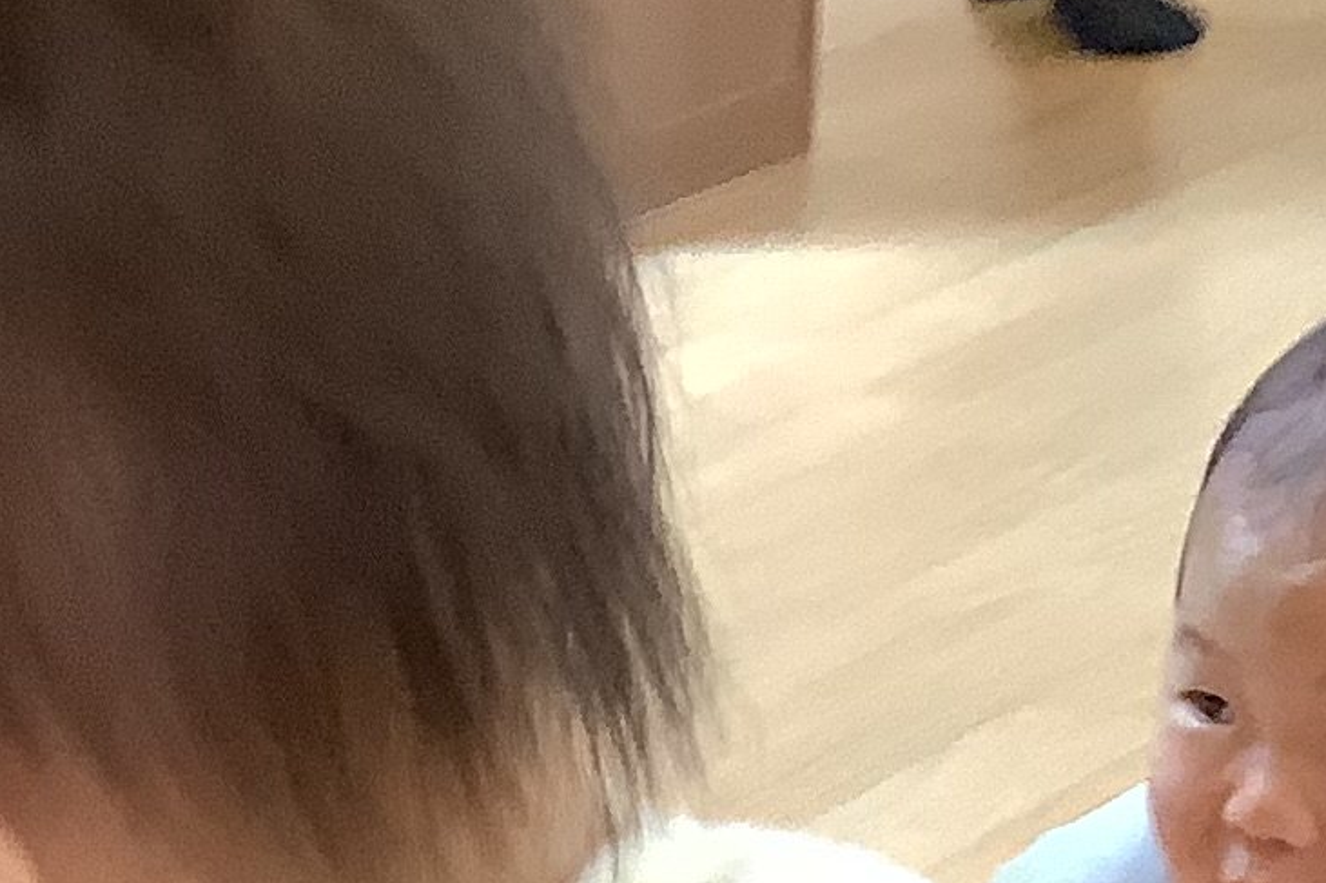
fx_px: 5302
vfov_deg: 8.7
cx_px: -1108
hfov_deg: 12.9
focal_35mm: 144
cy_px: 2091
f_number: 2.4
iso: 200
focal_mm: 3.3
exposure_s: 1/50
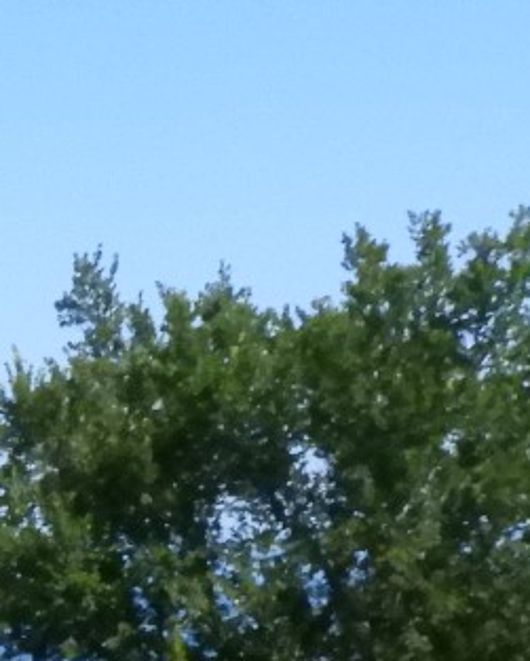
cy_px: 805
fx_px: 3074
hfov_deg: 8.8
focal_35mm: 157
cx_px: -826
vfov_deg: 12.0
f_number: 7.6
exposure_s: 1/3200
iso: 1600
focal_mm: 6.3
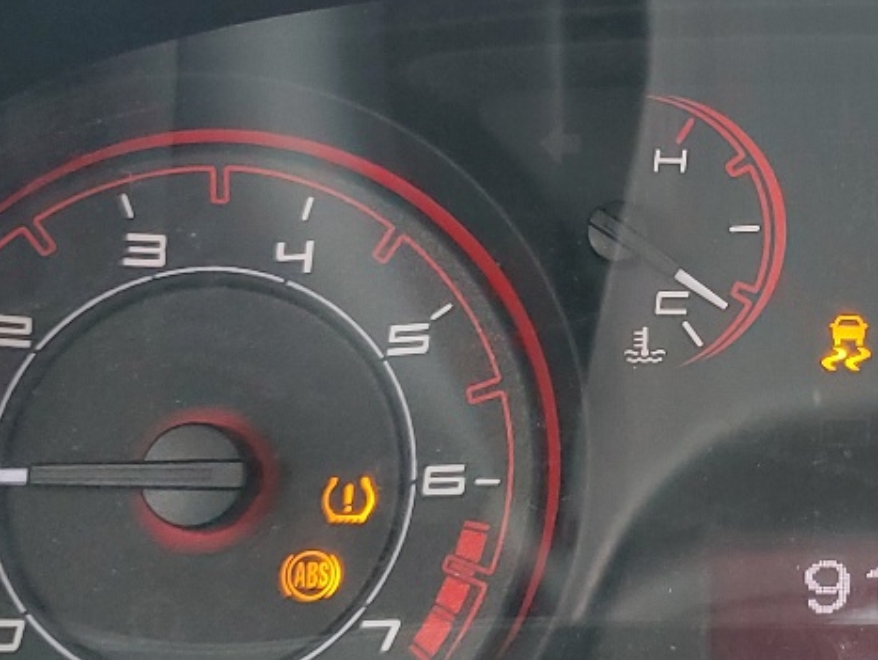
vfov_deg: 16.5
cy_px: 143
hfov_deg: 21.3
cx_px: 863
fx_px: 2259
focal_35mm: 89
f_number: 1.5
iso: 68
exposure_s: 1/120
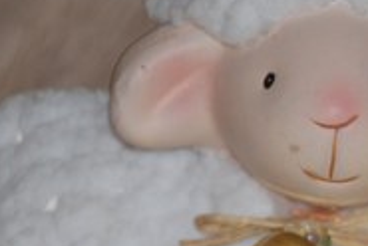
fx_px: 6974
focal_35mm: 681
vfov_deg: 2.0
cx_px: 650
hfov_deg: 3.0
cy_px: 454
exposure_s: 1/60
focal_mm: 105
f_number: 5.6
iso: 160
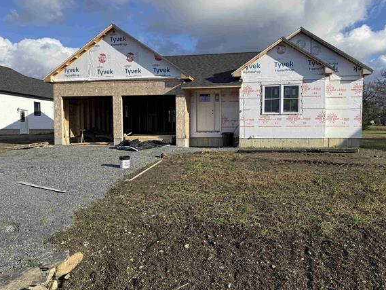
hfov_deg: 65.3
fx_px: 301
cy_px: 139
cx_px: 202
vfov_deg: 51.4
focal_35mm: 27
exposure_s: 1/5319
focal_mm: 6.76
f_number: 1.78
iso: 80
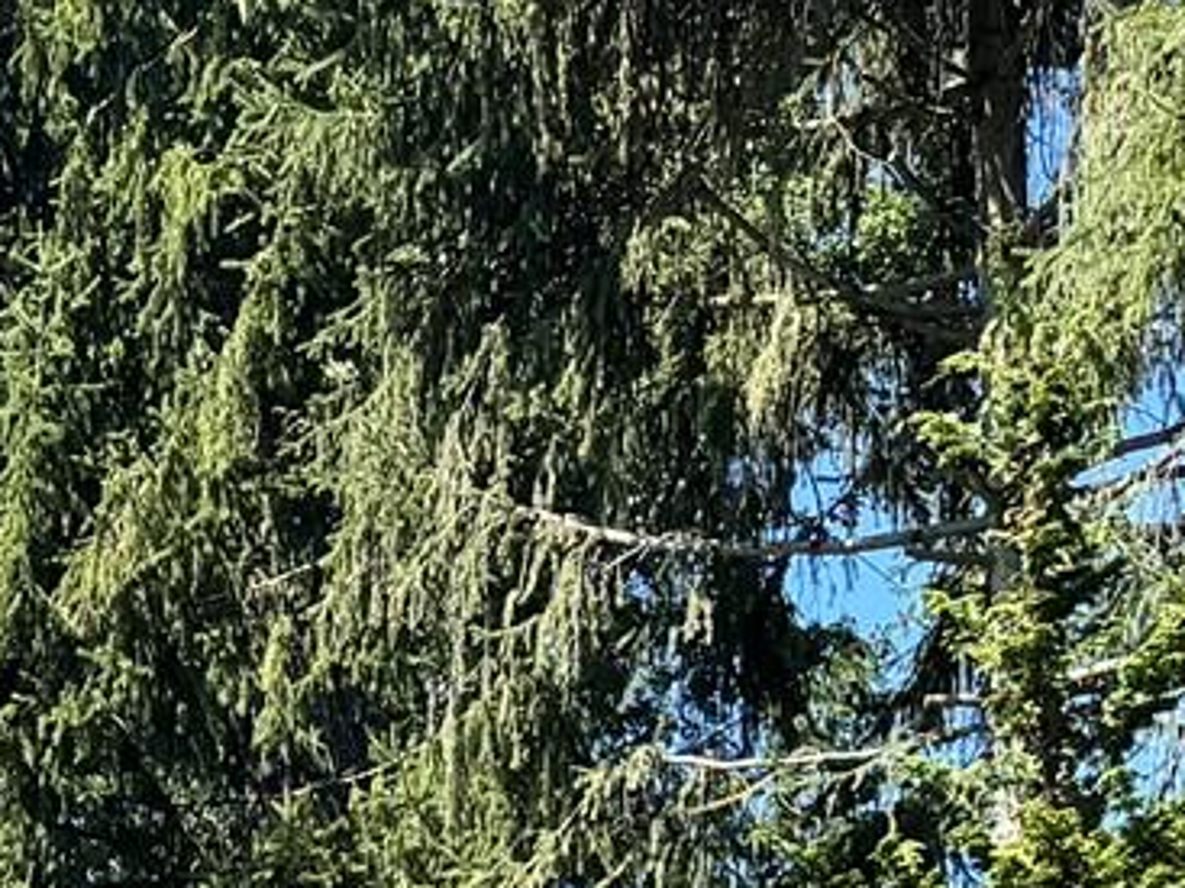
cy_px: 1905
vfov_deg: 10.1
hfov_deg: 12.9
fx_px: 4586
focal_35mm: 134
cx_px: -1146
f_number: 1.78
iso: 80
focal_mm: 6.76
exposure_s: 1/1767
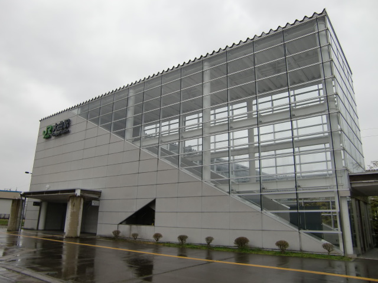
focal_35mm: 28
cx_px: 189
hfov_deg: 63.4
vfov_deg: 49.7
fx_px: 306
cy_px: 142
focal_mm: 4.9
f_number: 2.6
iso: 64
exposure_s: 1/250
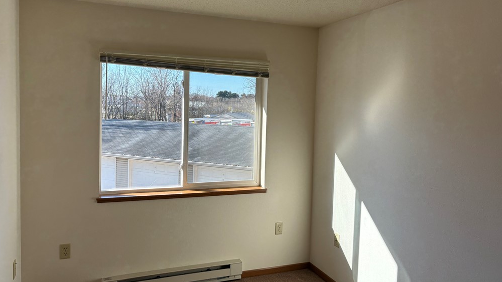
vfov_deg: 40.2
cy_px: 126
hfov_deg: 66.1
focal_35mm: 29
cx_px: 249
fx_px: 386
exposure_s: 1/861
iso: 64
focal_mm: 5.96
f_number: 1.6
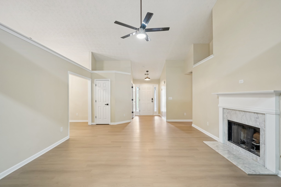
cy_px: 94
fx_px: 125
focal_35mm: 16
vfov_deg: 73.7
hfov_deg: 96.7
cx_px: 140
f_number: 8
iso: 400
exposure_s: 1/5
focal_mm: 16
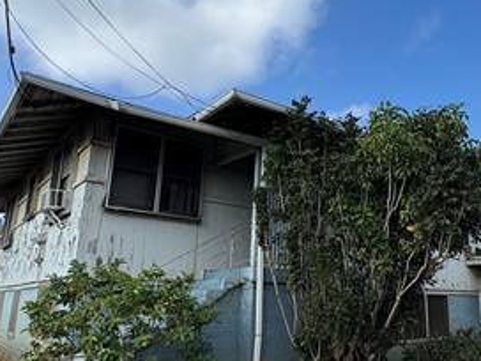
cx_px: 331
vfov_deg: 42.9
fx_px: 459
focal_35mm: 33
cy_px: 193
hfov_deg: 53.9
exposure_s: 1/1160
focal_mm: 2.22
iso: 50
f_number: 2.2
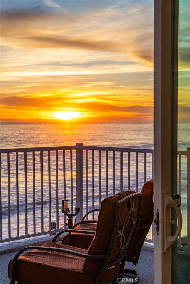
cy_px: 142
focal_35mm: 64
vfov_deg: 31.4
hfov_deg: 21.2
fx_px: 507
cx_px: 95
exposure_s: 1/400
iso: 1600
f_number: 10
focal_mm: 64
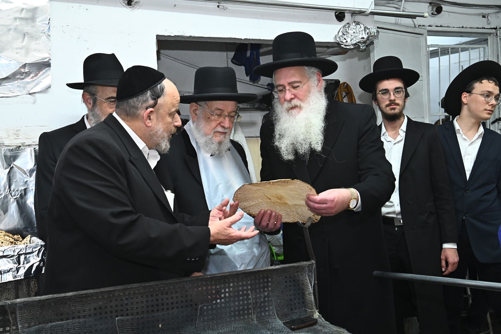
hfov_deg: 41.1
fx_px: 668
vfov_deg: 28.0
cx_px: 250
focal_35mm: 48
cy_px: 167
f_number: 7.1
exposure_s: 1/160
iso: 2500
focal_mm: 48
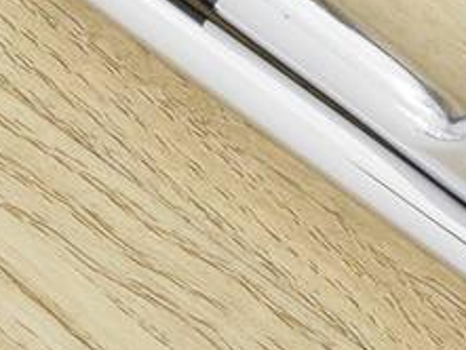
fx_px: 3893
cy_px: -314
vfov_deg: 5.1
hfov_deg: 6.7
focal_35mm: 289
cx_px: 897
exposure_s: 1/50
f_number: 4.5
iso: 1600
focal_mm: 25
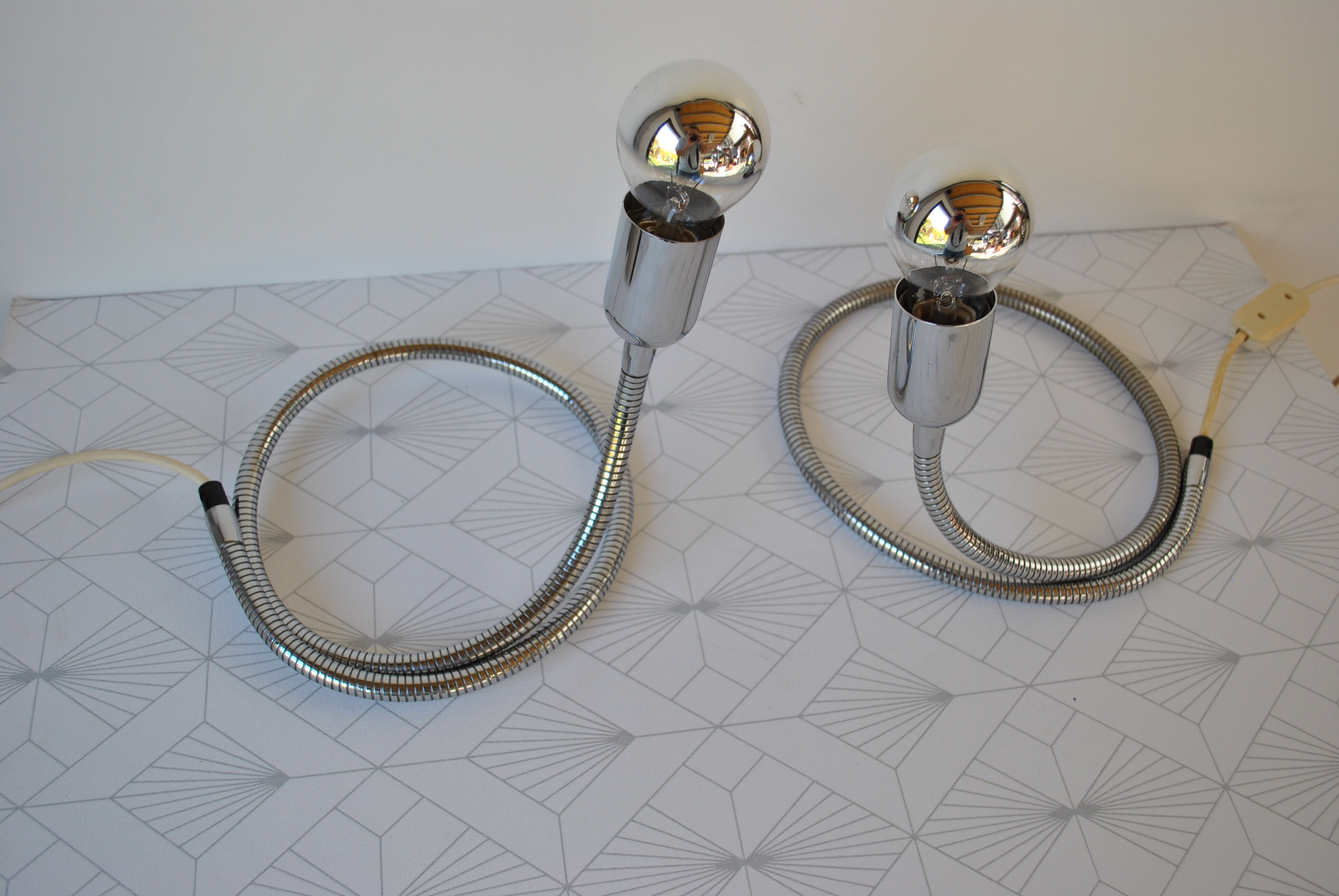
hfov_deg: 57.2
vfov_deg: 40.1
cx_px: 670
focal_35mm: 33
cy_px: 448
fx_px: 1229
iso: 200
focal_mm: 22
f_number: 5
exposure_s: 1/100
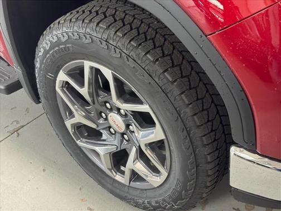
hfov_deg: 39.7
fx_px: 390
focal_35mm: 48
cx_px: 140
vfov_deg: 30.3
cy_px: 106
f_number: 1.78
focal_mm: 6.76
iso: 200
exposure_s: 1/40
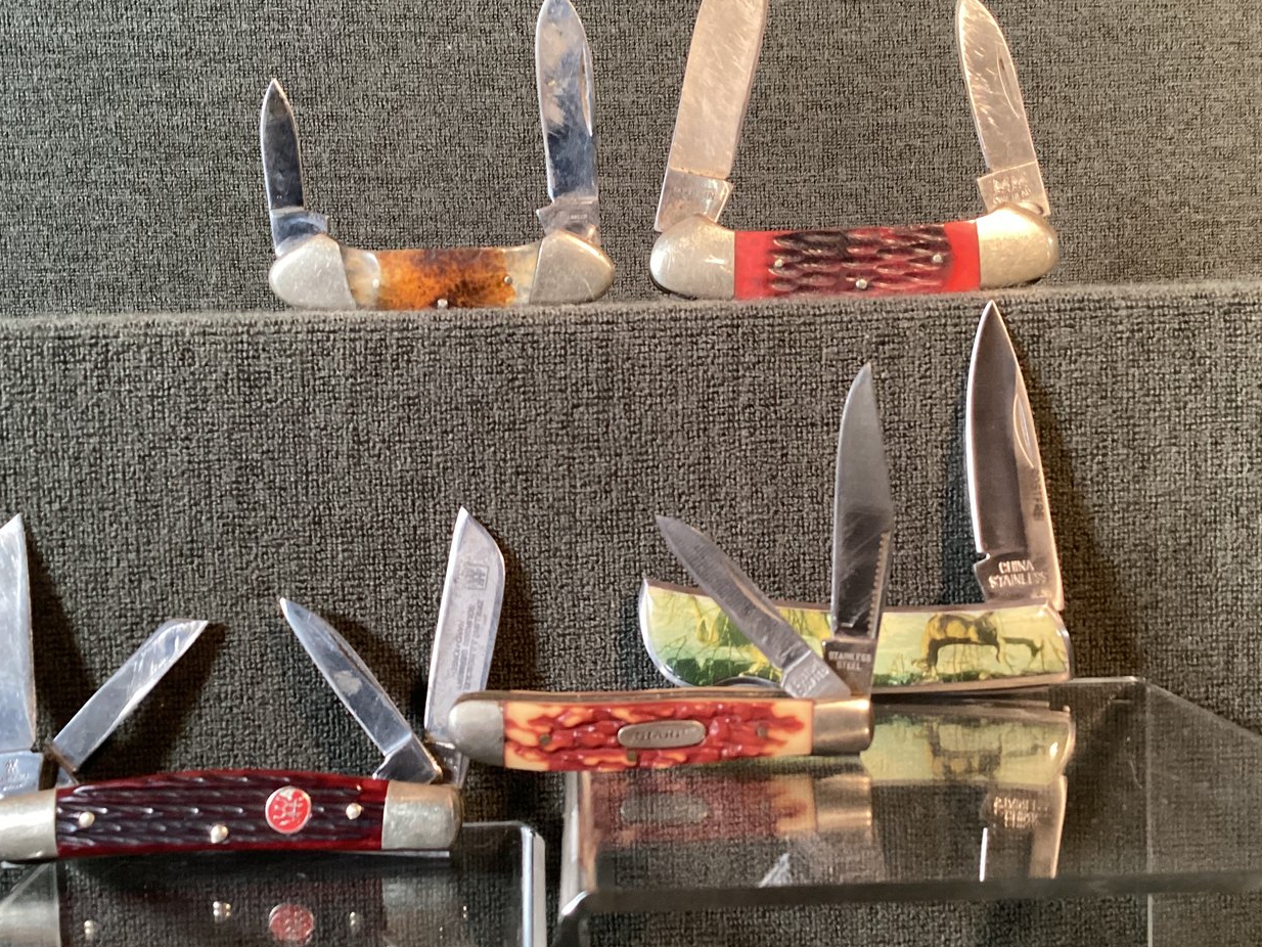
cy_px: 462
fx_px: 1386
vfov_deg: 37.7
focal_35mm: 38
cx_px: 598
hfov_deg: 48.9
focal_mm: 3.3
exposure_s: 1/40
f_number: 2.4
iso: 400
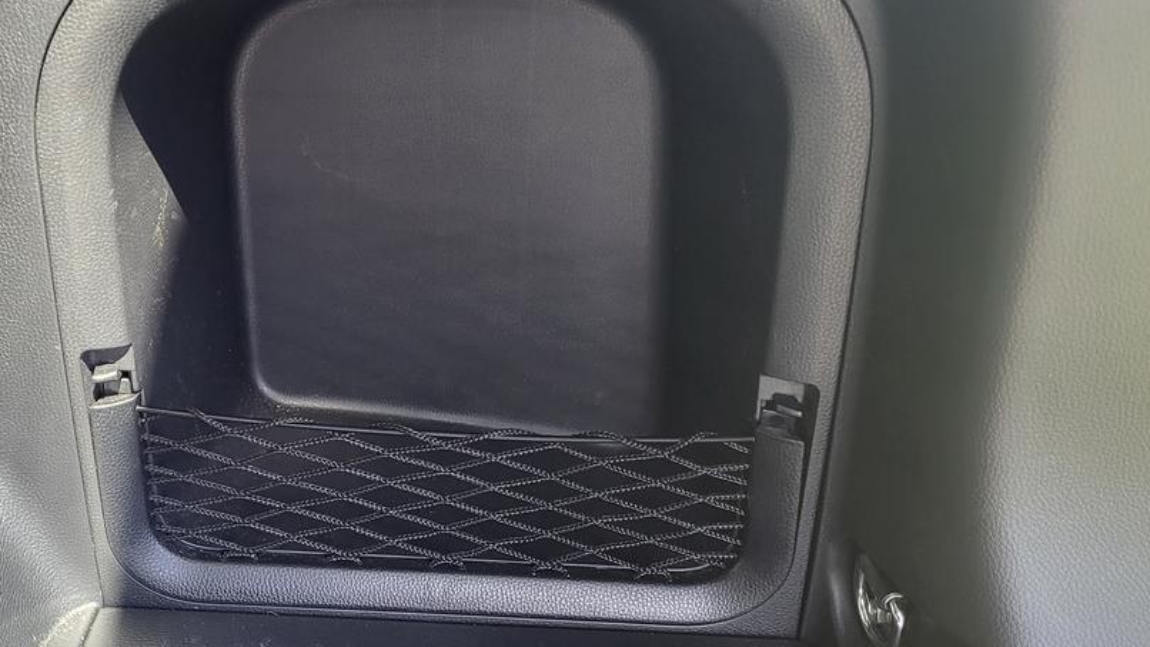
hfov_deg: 44.5
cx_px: 341
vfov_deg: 26.5
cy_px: 384
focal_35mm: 45
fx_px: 1372
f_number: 1.8
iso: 100
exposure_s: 1/120
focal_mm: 5.4
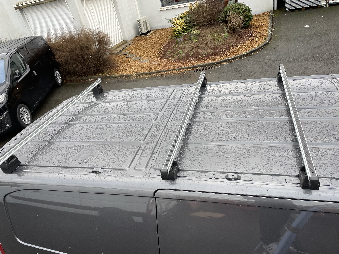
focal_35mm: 26
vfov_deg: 53.1
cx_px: 170
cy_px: 127
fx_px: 255
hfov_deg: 67.3
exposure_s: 1/381
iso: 32
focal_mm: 4.2
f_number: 1.6
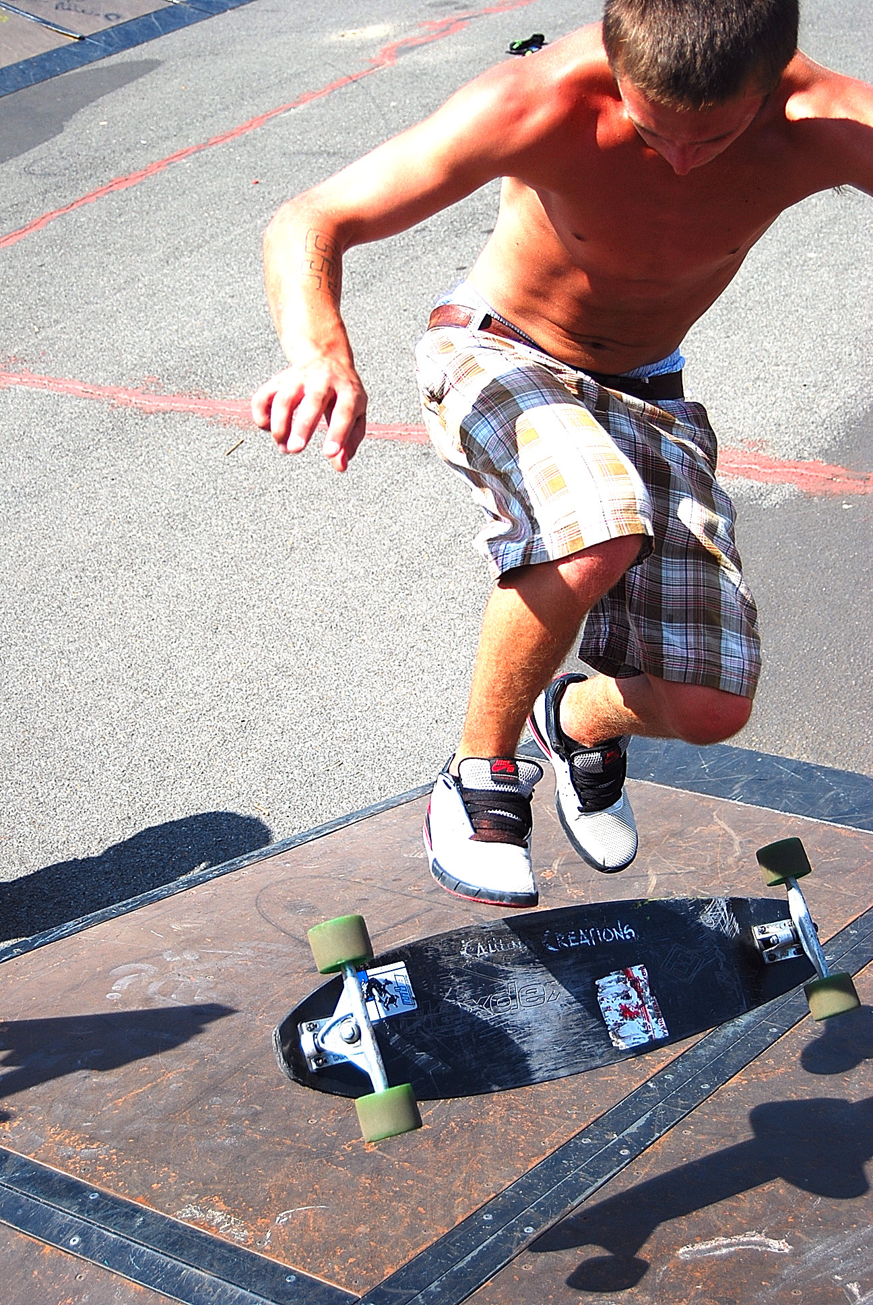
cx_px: 436
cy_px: 652
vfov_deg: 37.8
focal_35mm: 52
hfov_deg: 25.8
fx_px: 1904
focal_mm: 35
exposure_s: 1/1000
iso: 160
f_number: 4.8
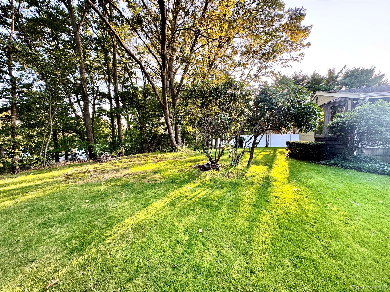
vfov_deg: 85.7
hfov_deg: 102.1
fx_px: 158
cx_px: 195
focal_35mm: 14
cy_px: 146
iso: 125
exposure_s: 1/99
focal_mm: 2.22
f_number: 2.2
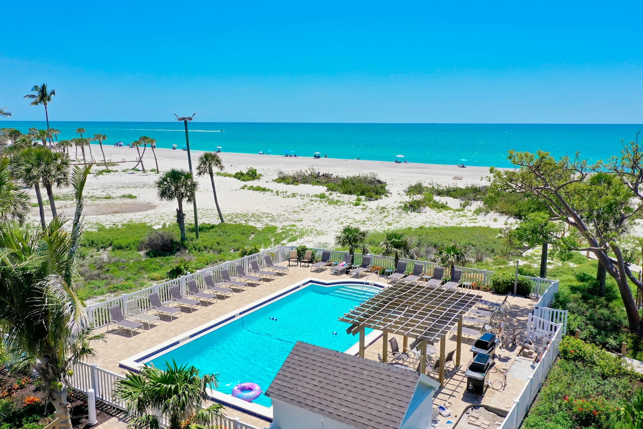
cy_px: 214
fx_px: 500
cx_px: 322
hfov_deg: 65.5
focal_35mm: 28
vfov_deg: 46.4
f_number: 5.6
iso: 100
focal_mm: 10.26
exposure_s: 1/500
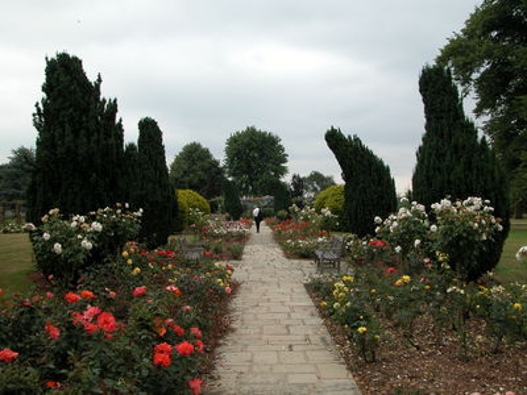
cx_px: 264
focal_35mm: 35
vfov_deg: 40.7
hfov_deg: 52.6
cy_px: 198
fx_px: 533
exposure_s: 1/187
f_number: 5
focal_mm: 9
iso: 100
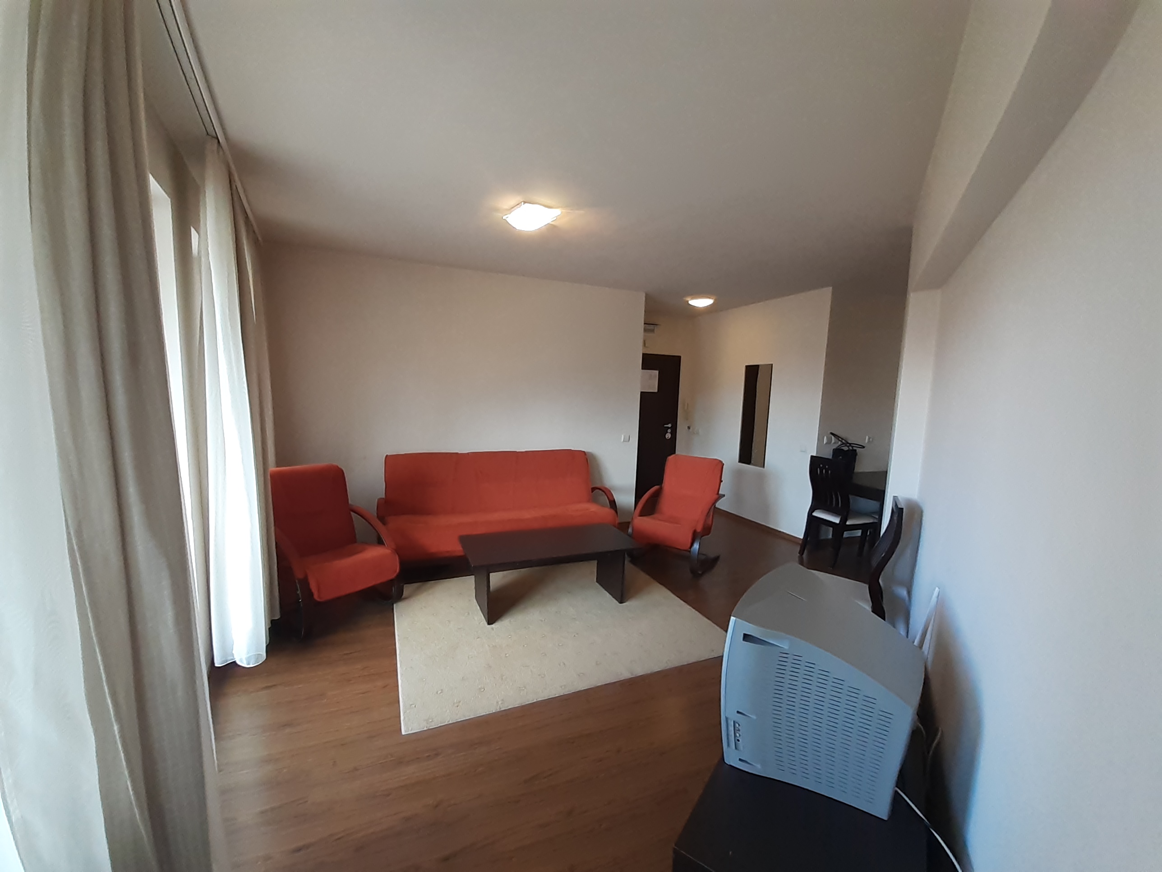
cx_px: 581
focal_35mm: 13
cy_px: 436
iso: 80
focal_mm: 1.13
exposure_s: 1/50
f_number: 2.2
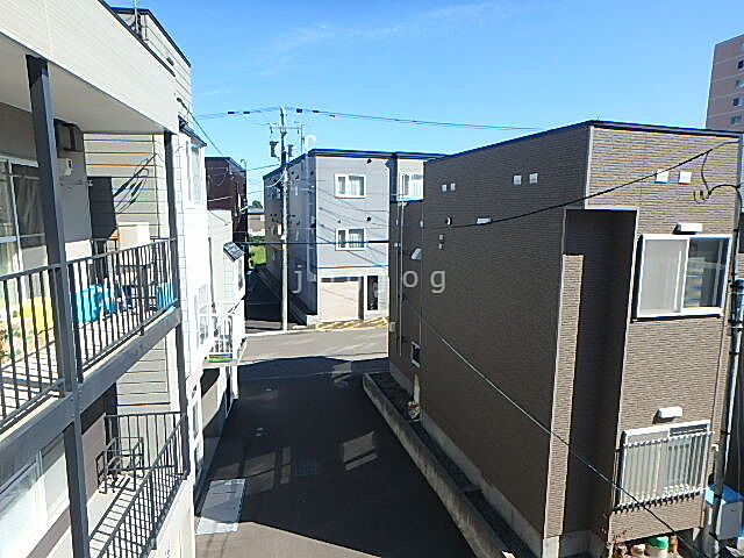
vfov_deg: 63.4
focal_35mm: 21
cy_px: 279
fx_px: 451
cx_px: 372
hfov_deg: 79.0
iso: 125
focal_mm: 3.7
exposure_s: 1/800
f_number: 3.5
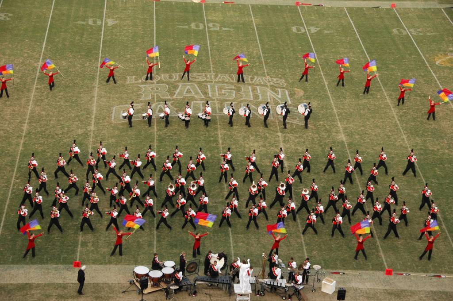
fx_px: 1169
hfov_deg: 21.9
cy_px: 150
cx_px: 226
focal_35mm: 93
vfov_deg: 14.7
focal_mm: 62
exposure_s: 1/100
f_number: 5
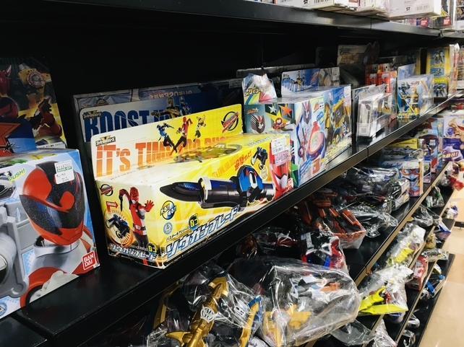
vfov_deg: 48.2
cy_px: 174
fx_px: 389
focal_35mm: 29
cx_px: 232
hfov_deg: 61.7
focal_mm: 4.15
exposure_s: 1/30
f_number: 2.2
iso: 64
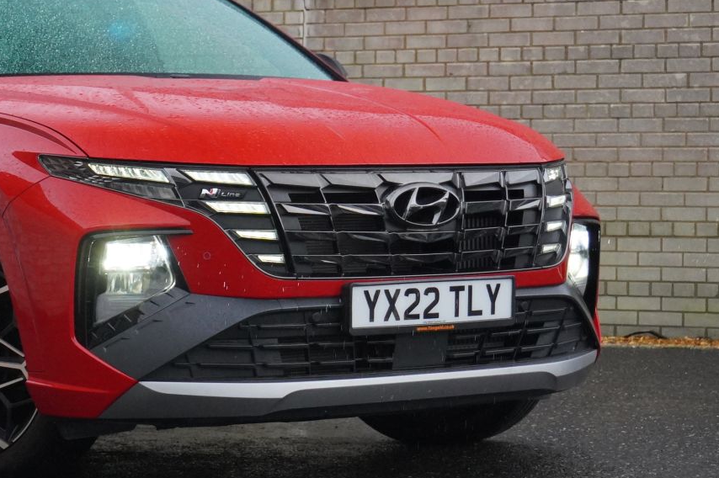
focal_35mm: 104
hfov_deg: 19.4
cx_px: 103
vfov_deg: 13.1
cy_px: 184
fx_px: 2074
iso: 3200
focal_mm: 37
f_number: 5.6
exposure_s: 1/160
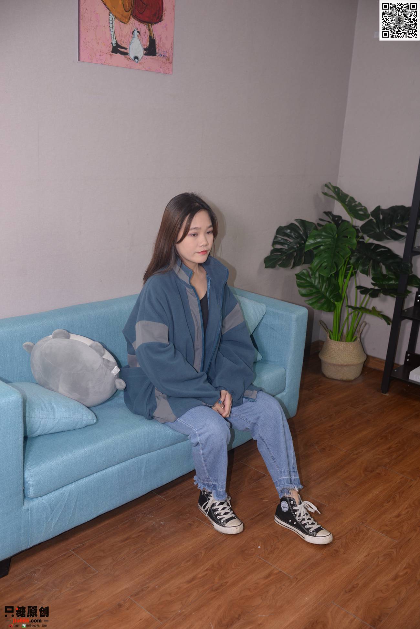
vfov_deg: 54.4
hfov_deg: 37.9
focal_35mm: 35
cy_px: 314
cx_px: 210
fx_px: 612
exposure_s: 1/100
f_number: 5
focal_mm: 35
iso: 500
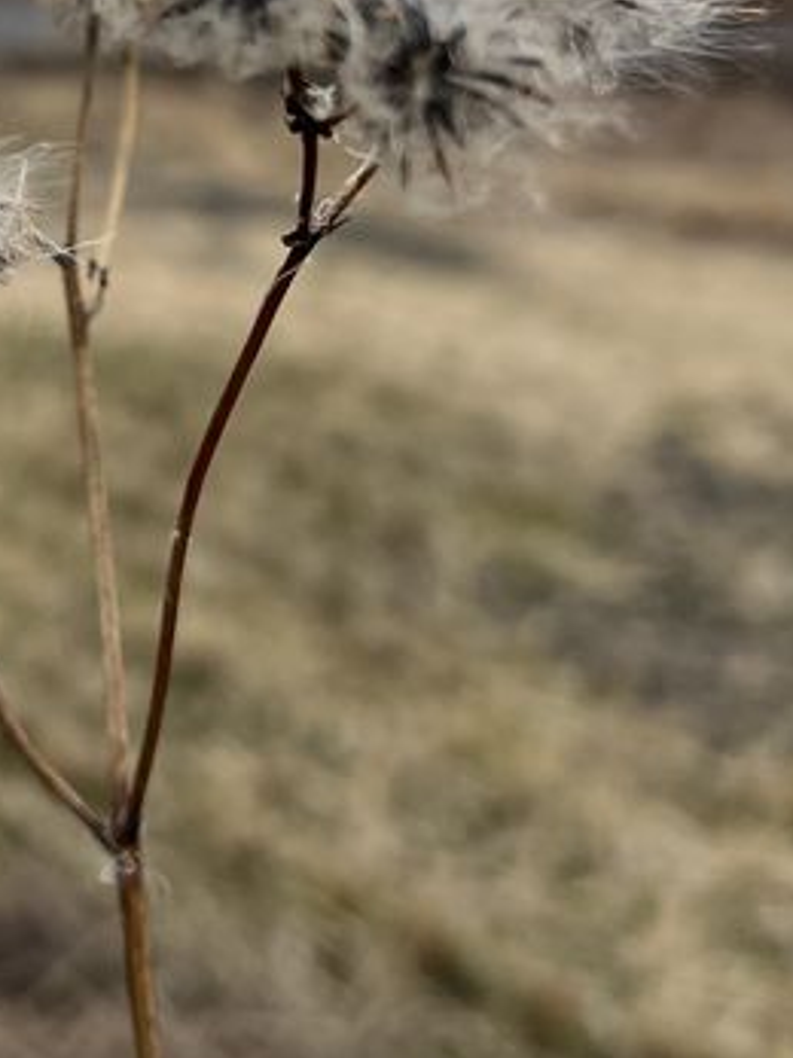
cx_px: 113
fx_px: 1834
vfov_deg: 30.8
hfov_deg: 23.9
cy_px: 119
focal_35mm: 60
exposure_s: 1/1669
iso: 50
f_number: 1.5
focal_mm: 5.7
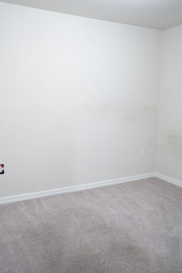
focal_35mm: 35
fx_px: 265
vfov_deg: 54.4
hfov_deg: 37.9
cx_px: 91
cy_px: 136
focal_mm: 35
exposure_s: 1/1.25
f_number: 4.5
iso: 160
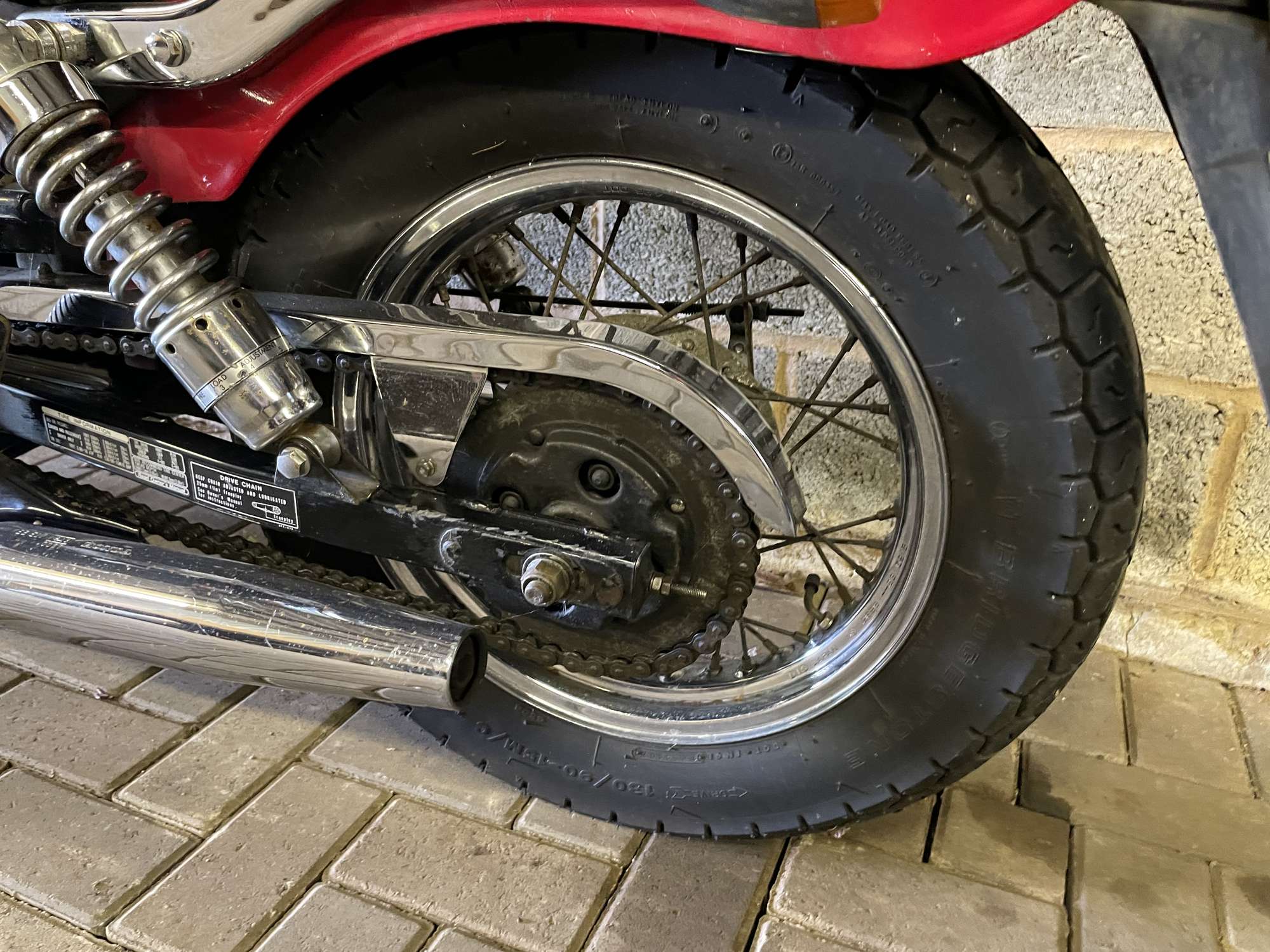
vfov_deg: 53.1
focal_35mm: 26
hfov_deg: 67.3
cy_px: 476
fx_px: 954
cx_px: 635
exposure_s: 1/25
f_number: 1.6
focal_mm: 4.2
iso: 500
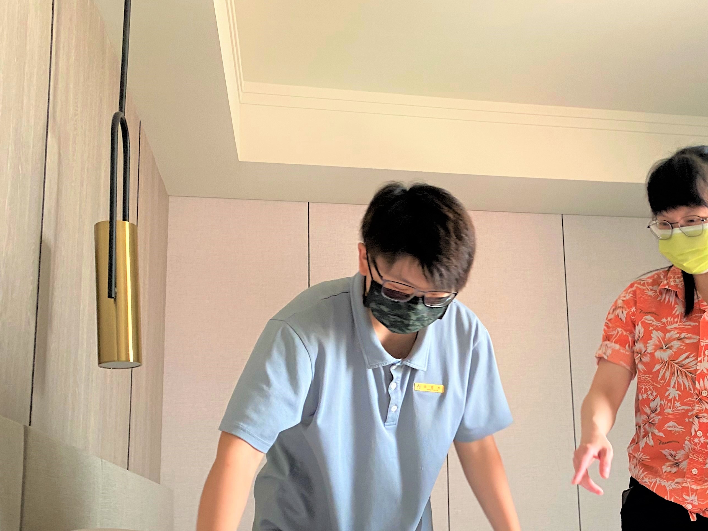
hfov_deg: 44.8
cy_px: 378
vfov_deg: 34.6
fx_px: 839
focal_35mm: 41
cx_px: 494
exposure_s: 1/60
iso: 125
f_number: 1.8
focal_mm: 4.25
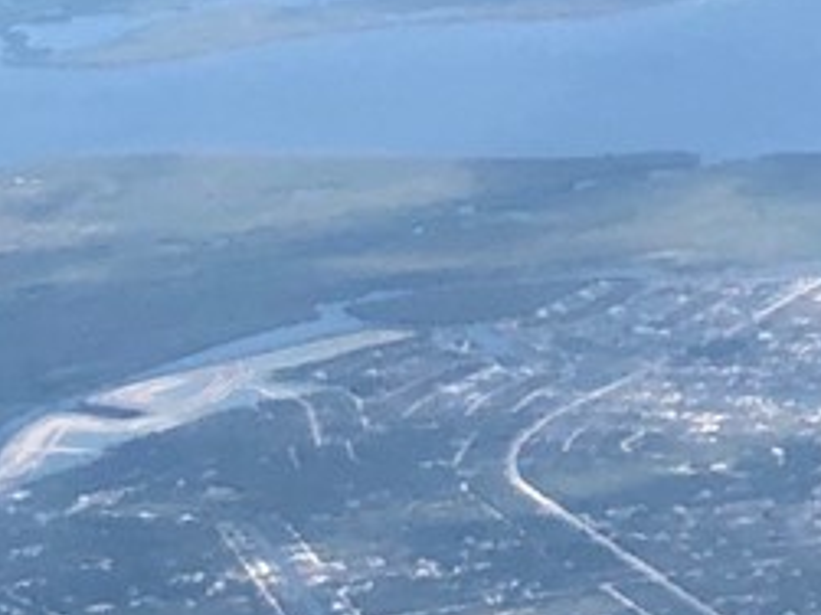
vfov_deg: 4.0
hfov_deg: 5.3
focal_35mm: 363
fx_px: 8605
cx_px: -1106
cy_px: 1786
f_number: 2.8
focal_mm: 6.6
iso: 20
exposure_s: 1/286
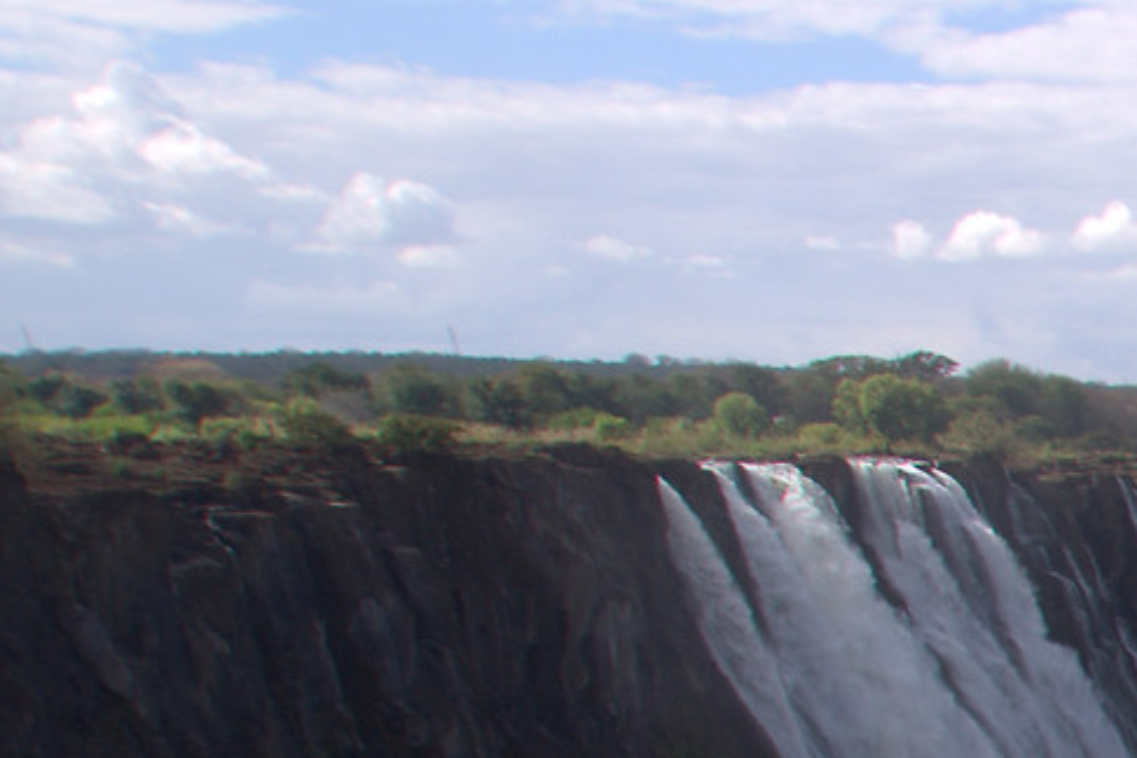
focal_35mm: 74
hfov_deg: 15.8
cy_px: 1563
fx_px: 2337
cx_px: 2632
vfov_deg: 14.8
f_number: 6.3
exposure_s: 1/200
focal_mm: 10
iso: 100
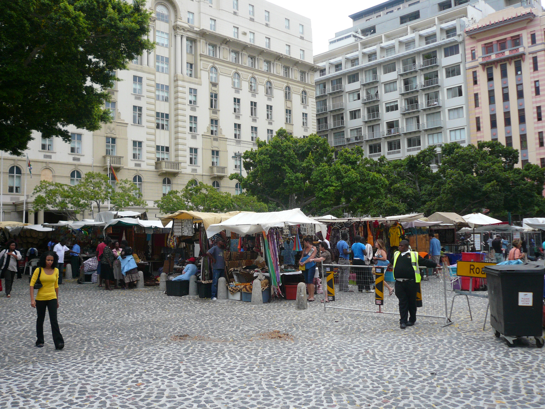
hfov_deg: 54.0
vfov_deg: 41.8
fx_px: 535
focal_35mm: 34
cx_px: 272
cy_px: 204
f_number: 3
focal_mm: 5.4
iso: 100
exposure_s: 1/320
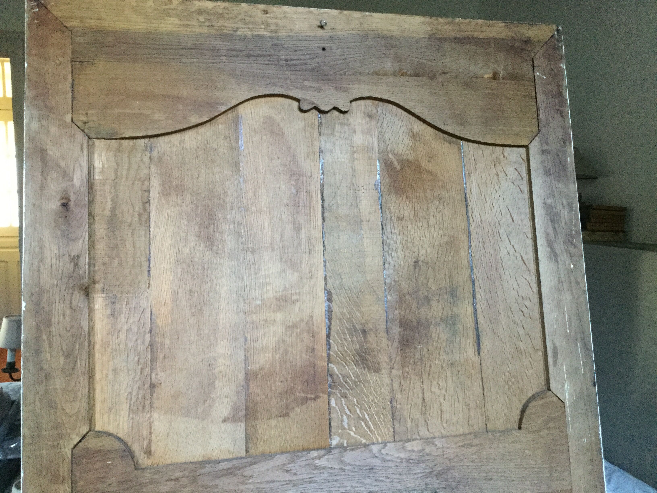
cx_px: 328
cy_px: 246
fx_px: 588
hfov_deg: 58.4
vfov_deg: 45.4
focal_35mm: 31
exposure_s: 1/17
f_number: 2.4
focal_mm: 3.3
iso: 250
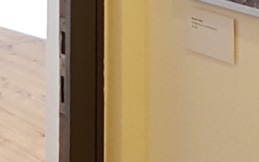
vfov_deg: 8.6
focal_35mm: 138
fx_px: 975
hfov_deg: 15.0
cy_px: -235
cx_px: 51
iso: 200
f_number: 1.7
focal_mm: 4.2
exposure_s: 1/25
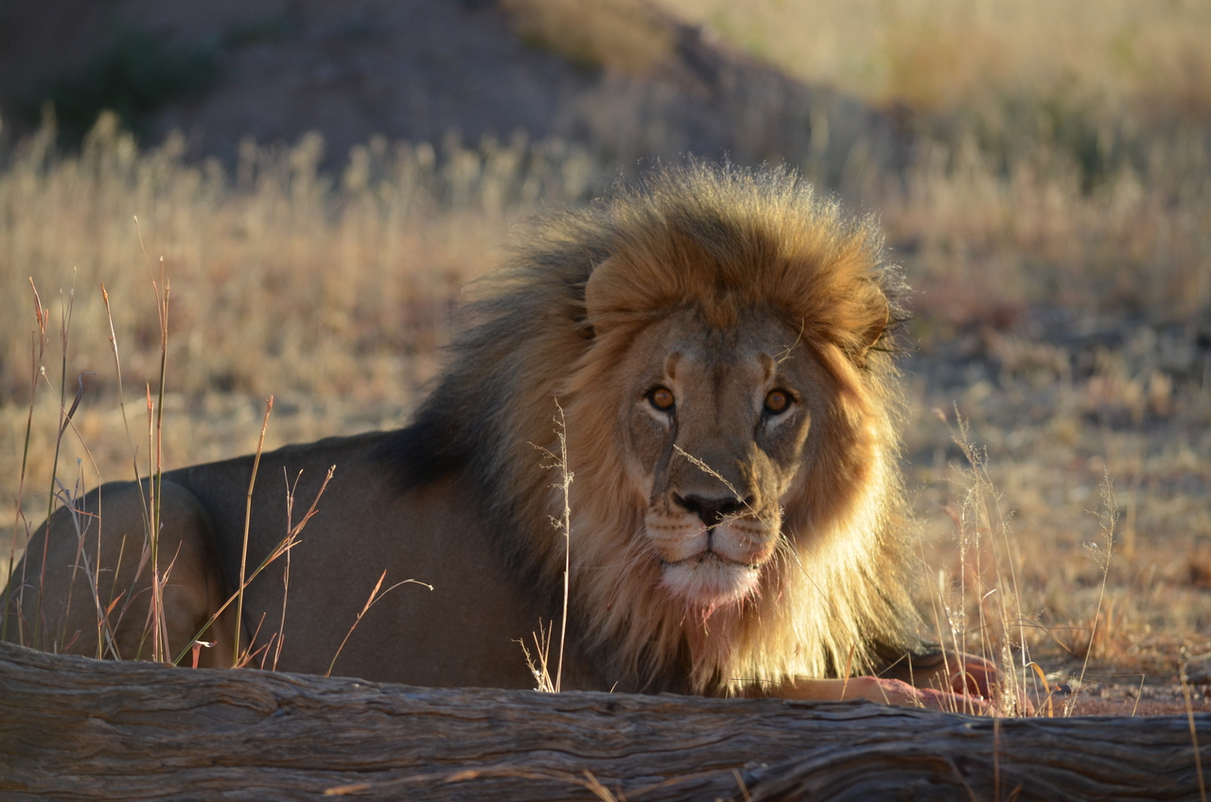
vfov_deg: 5.4
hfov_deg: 8.1
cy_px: 401
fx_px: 8561
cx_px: 606
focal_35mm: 255
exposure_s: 1/500
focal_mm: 170
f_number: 5.6
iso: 320
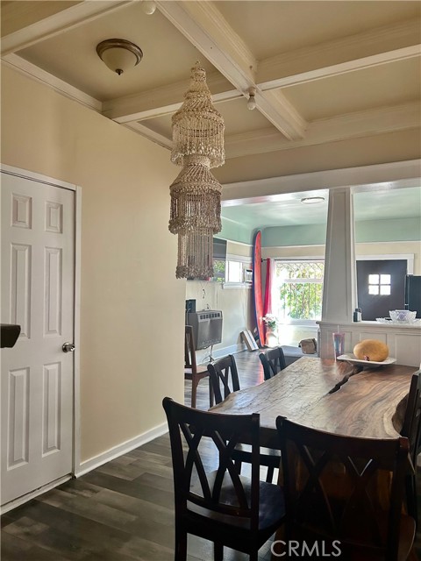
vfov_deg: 67.3
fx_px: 422
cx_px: 210
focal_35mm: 26
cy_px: 280
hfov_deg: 53.1
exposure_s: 1/60
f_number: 1.5
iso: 200
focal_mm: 5.7
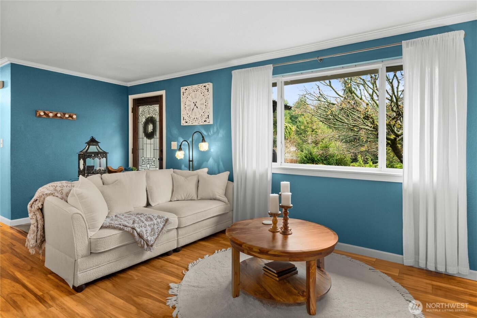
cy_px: 159
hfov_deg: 86.9
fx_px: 252
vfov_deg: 64.6
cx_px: 238
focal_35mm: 19
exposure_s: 1/13
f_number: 7.1
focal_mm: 19
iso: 1000
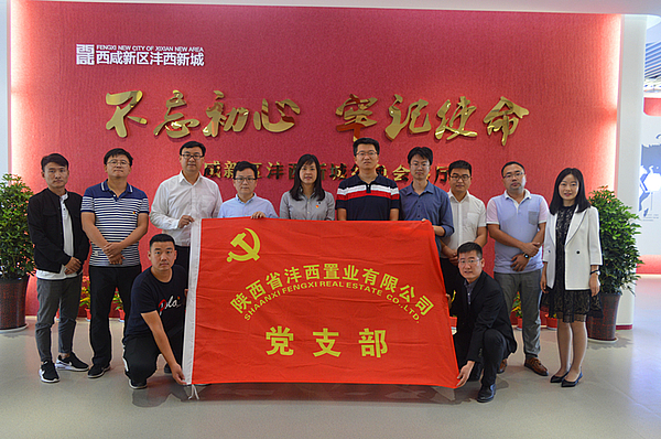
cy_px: 220
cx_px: 330
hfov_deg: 67.5
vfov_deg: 47.8
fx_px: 495
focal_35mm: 27
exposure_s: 1/15
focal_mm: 18
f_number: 3.5
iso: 450
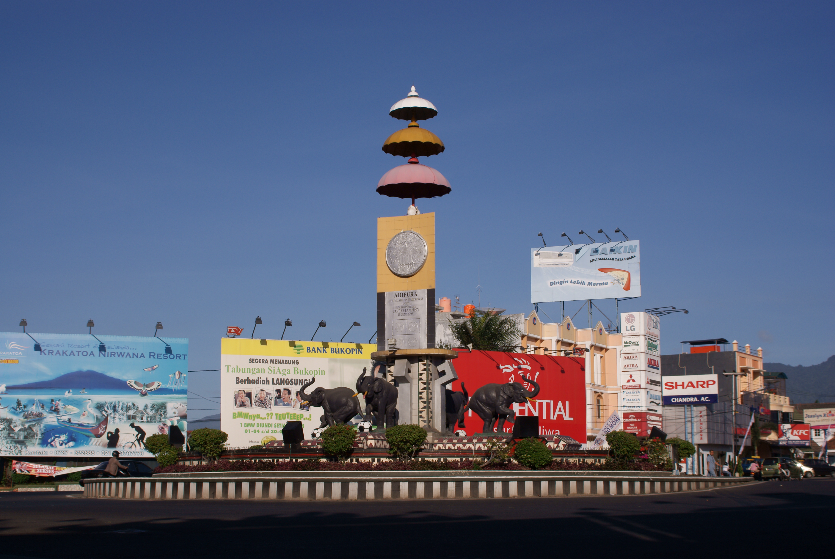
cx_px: 418
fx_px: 1219
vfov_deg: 25.8
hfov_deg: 37.8
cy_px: 280
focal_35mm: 52
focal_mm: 35
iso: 100
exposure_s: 1/250
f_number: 13
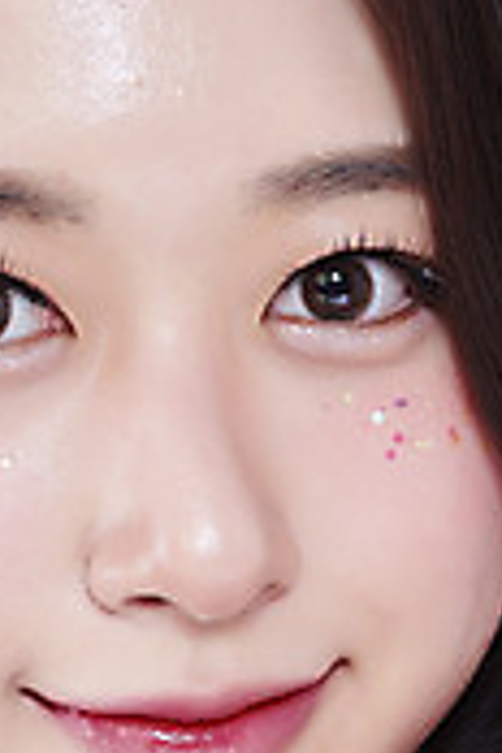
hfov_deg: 5.7
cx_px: 167
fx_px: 5061
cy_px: 476
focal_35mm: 242
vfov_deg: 8.5
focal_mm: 105
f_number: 11
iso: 64
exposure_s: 1/125
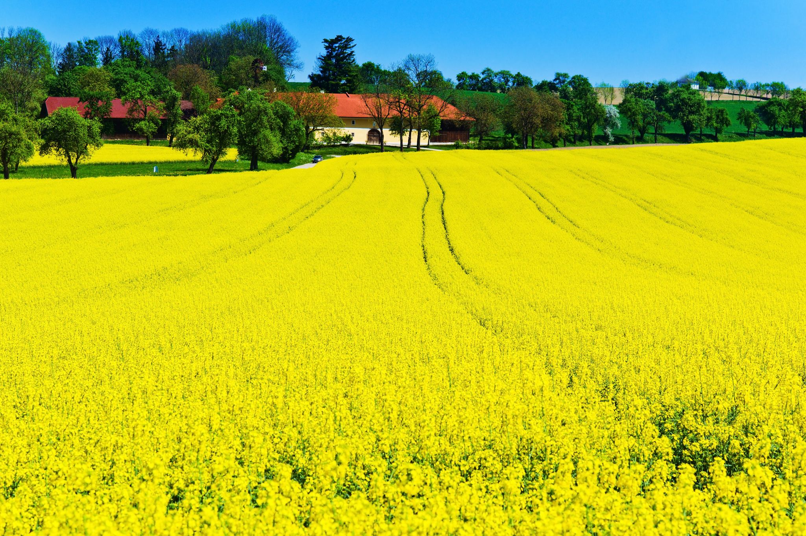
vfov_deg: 15.2
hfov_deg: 22.6
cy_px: 268
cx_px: 403
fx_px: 2014
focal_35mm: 90
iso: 160
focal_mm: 90
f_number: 11
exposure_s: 1/350
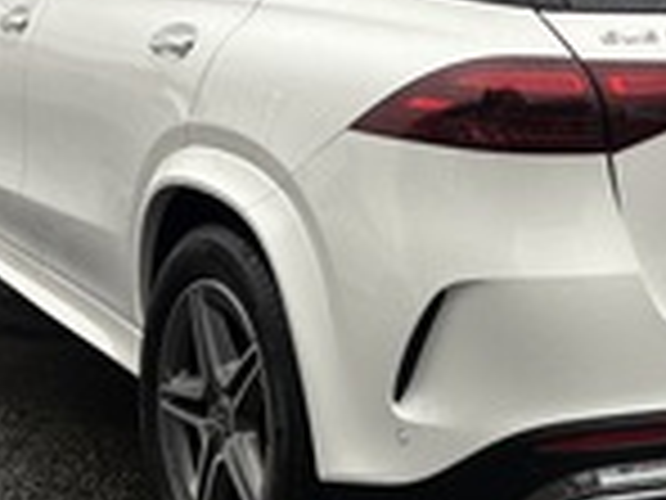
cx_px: 500
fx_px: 1424
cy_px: 61
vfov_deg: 19.6
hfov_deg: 26.0
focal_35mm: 74
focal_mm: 5.96
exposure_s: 1/596
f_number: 1.6
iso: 50
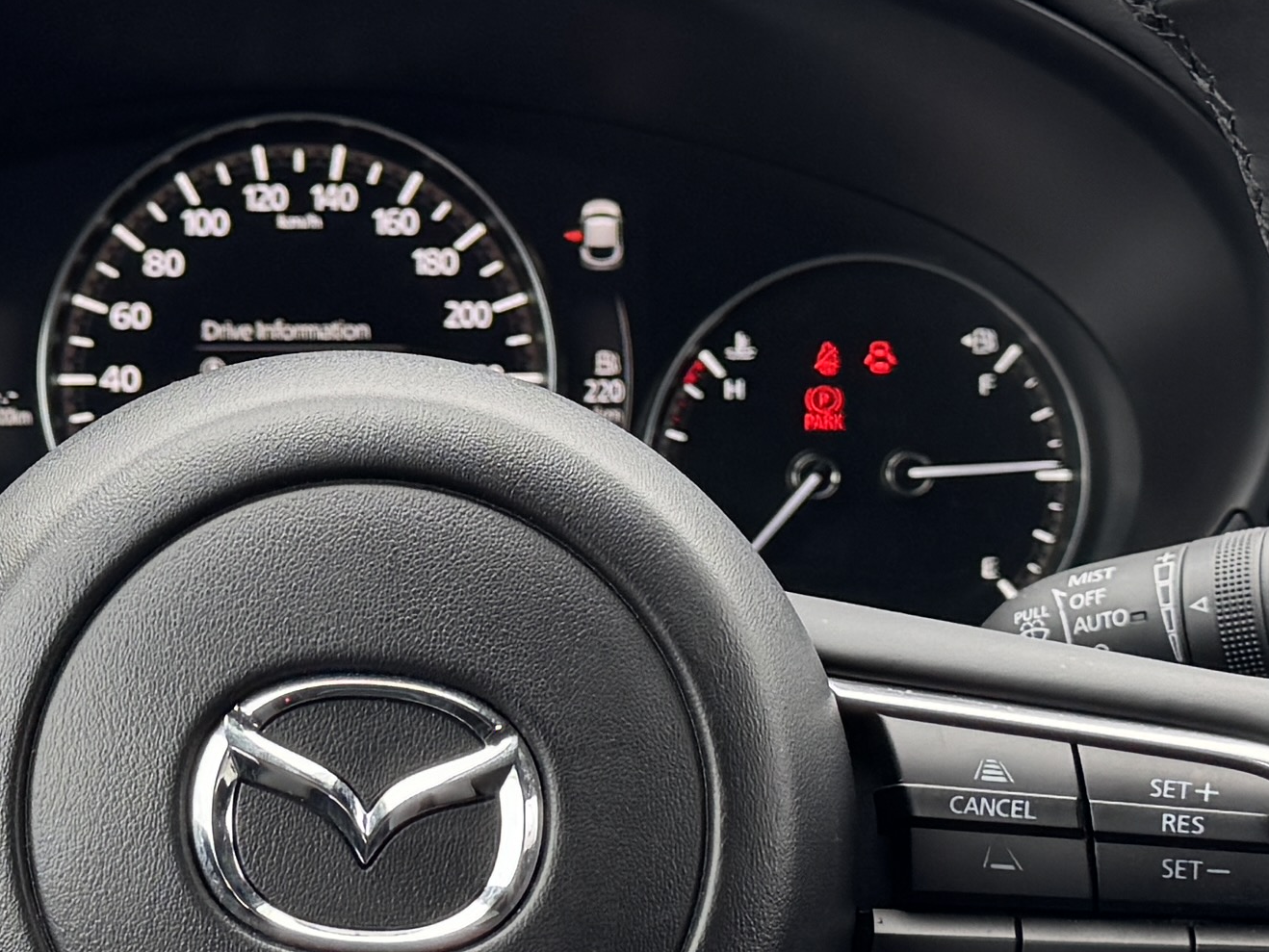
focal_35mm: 104
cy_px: 597
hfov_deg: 18.7
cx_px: 238
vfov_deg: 14.2
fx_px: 3813
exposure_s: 1/131
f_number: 1.78
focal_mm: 6.76
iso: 100
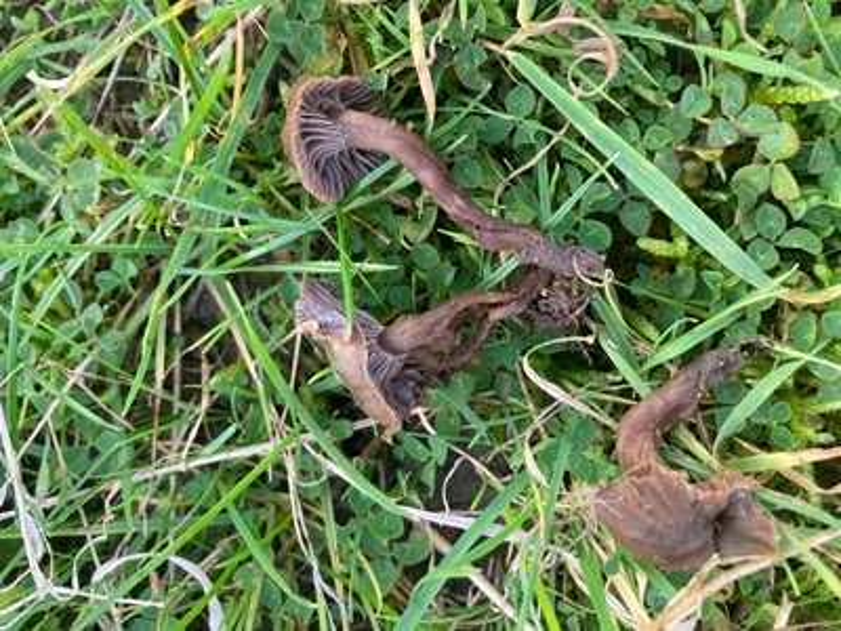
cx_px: 420
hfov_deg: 63.4
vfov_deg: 49.7
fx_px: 680
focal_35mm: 28
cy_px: 316
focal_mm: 3.99
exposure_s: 1/121
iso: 80
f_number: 1.8
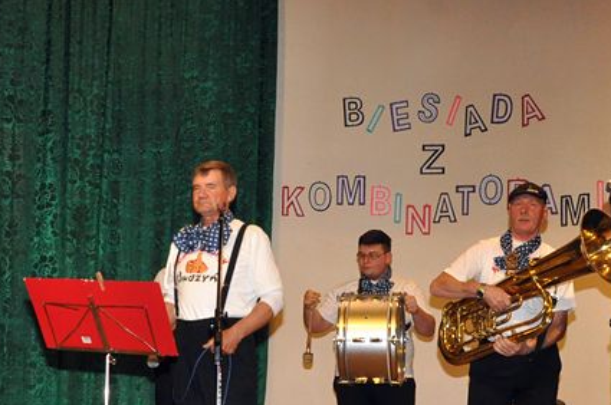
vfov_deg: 17.9
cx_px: 266
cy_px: 334
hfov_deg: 27.0
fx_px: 1271
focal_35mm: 75
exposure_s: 1/60
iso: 1600
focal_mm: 25
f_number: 7.1
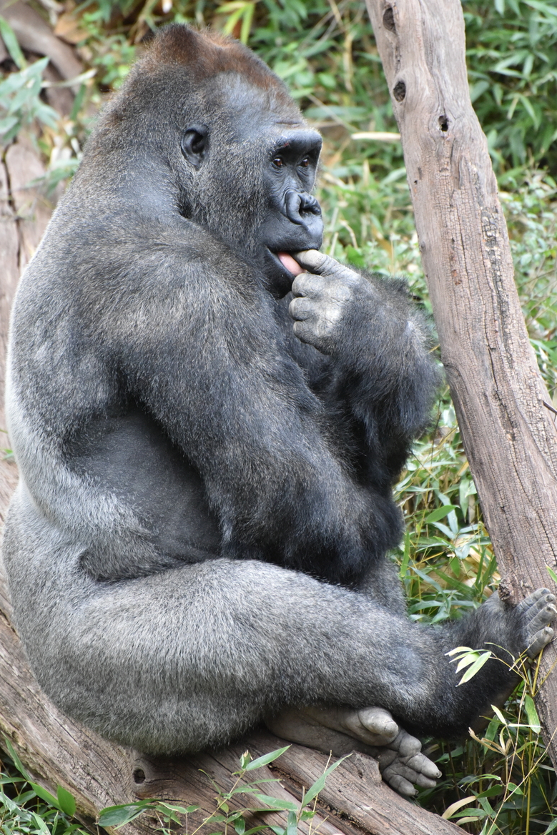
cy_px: 406
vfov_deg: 7.2
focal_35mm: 285
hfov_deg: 4.8
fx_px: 6612
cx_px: 261
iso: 5000
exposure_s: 1/640
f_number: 5.6
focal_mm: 260
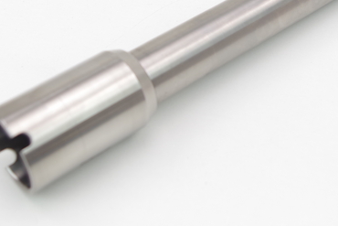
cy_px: 46
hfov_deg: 28.8
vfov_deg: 19.3
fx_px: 657
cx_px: 193
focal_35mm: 70
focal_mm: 18
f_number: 5
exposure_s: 1/60
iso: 100
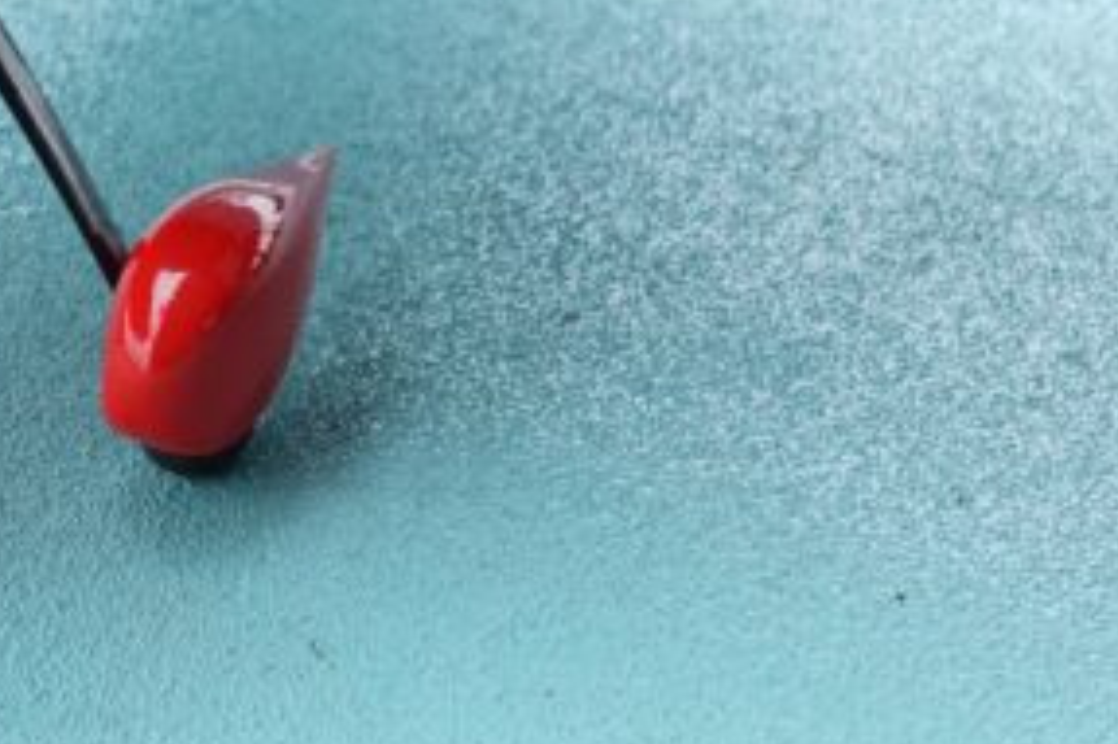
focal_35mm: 125
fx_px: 3880
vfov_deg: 10.4
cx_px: -58
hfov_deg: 16.0
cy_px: -520
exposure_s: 1/125
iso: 50
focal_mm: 35
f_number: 4
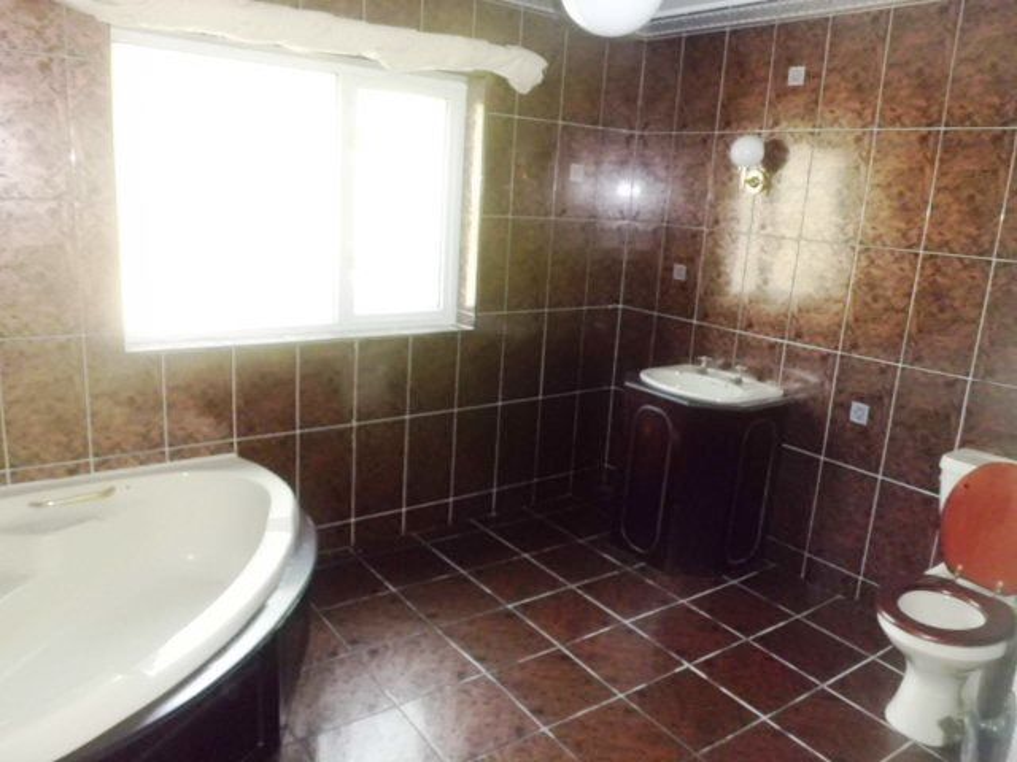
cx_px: 508
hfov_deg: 67.3
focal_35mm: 26
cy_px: 381
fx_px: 764
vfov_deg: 53.1
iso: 400
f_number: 2.8
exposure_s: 1/60
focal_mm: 4.7
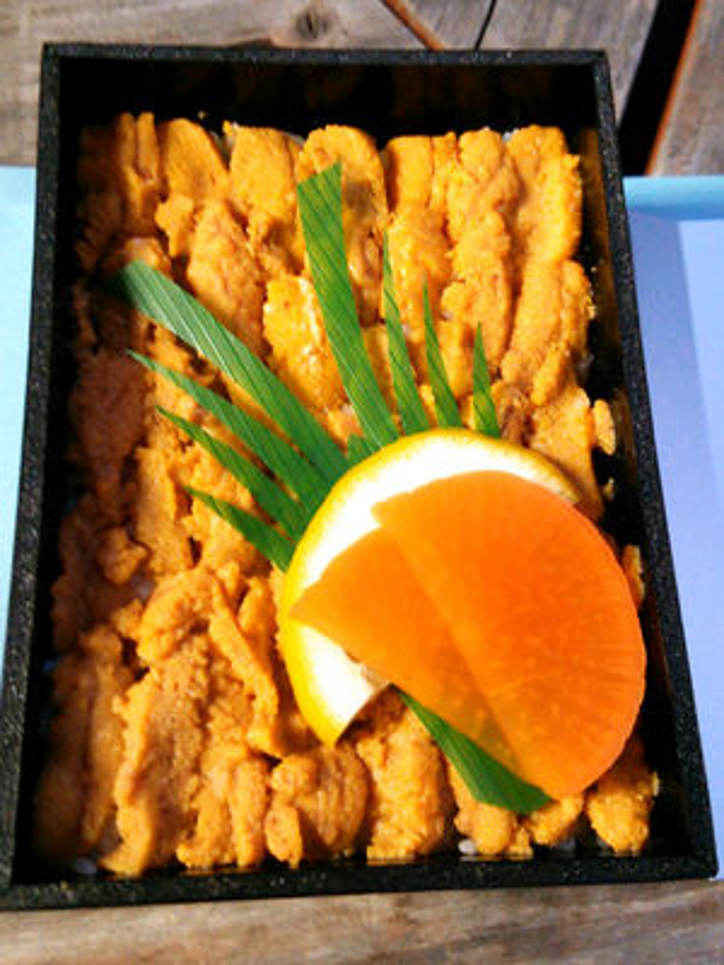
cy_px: 482
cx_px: 362
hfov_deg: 46.8
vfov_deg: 60.0
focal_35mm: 30
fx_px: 837
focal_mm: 4.06
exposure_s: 1/21
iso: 250
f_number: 1.94
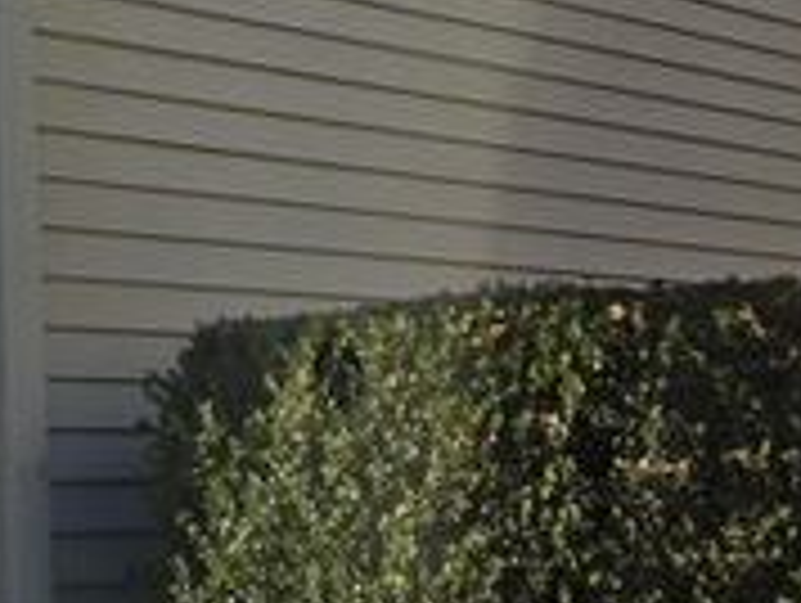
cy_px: 74
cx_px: -194
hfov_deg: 21.0
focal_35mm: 86
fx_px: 1993
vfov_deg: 17.0
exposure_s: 1/1350
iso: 25
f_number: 1.8
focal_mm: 5.4
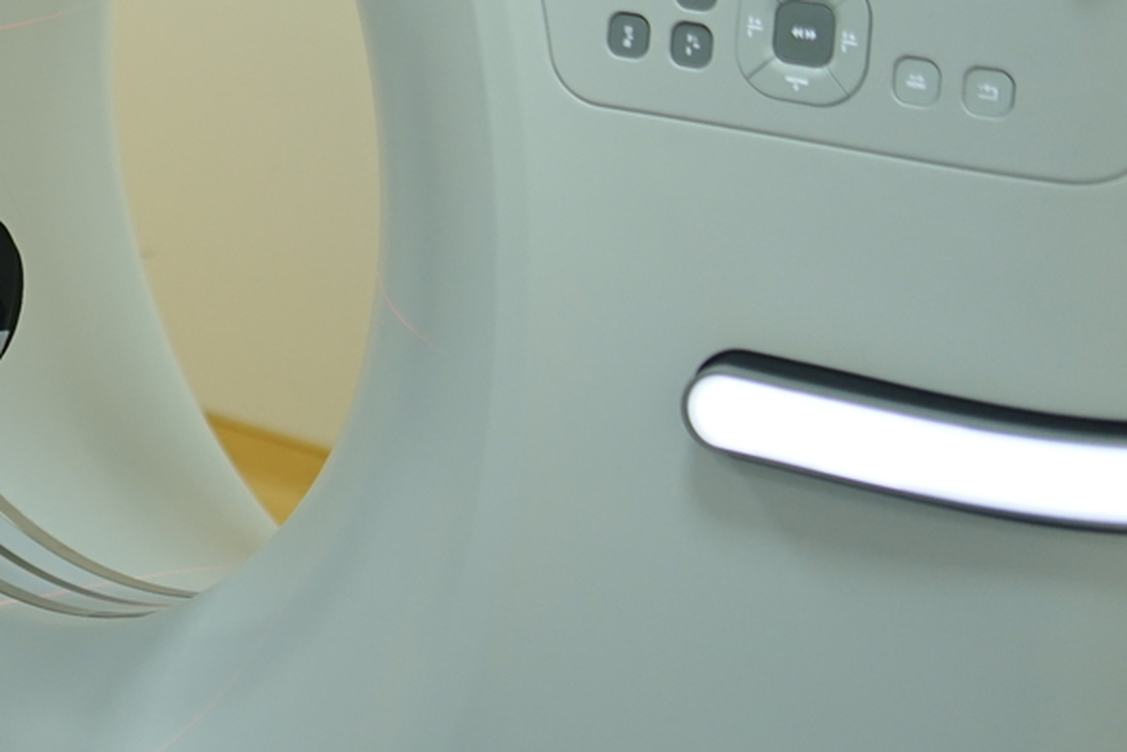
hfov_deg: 16.0
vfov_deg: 11.5
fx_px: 3631
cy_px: -179
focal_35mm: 116
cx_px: -601
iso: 400
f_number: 2
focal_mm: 35
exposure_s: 1/250
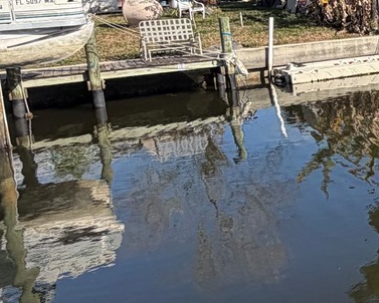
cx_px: 600
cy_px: 53
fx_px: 651
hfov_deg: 23.9
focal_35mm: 58
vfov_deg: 25.7
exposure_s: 1/770
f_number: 2.2
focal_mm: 2.22
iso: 32
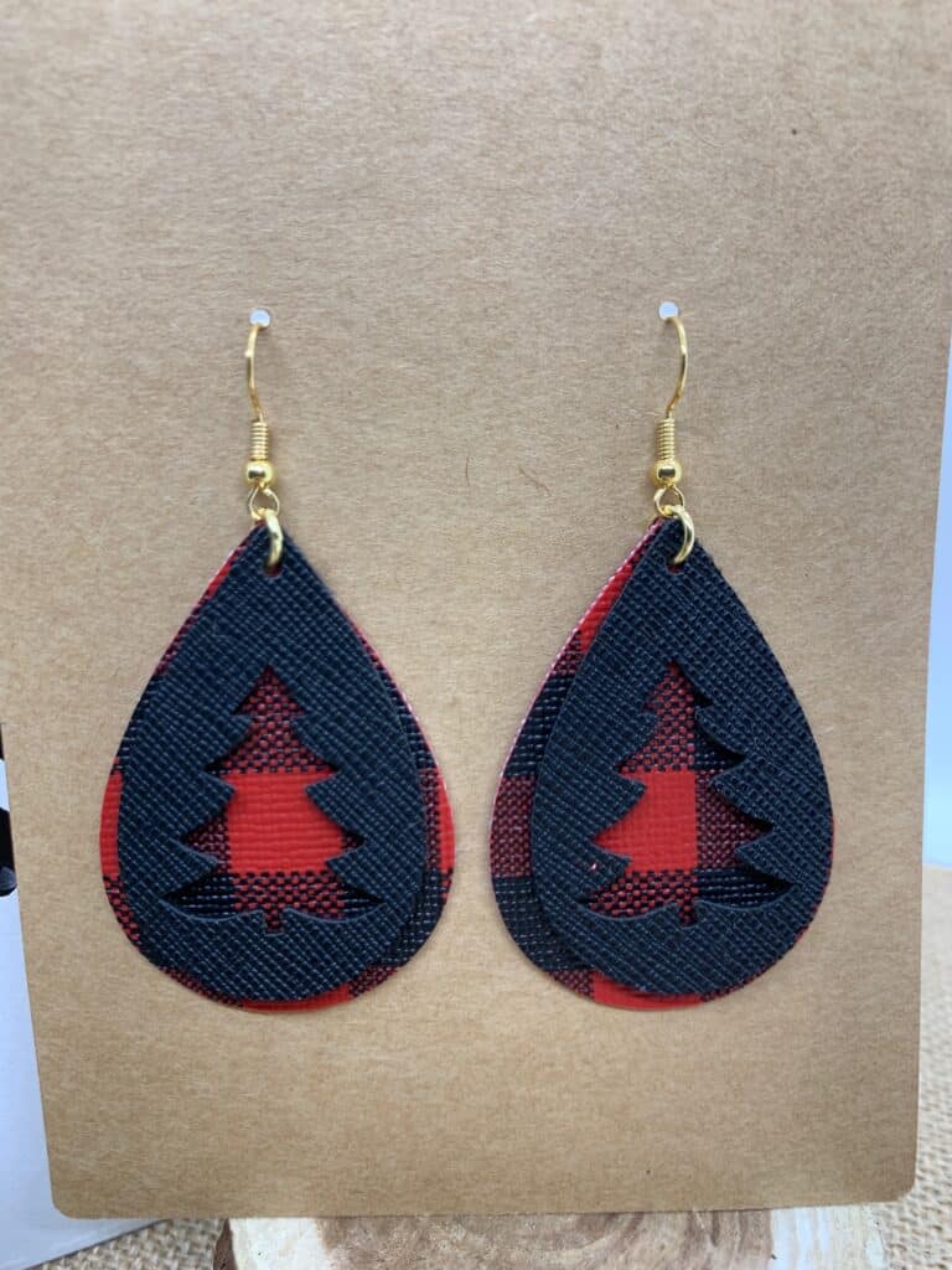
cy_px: 635
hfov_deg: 53.1
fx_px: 953
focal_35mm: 26
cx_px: 476
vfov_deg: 67.3
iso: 80
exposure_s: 1/60
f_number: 1.8
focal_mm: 4.25
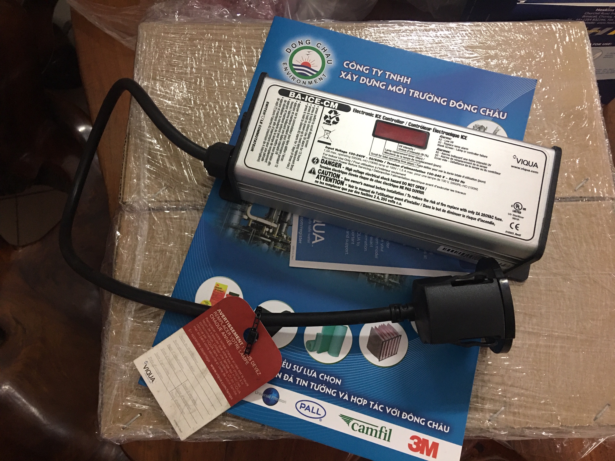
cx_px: 308
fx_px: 515
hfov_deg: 61.7
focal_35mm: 29
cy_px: 230
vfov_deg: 48.2
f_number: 2.2
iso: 100
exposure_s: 1/10
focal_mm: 4.15
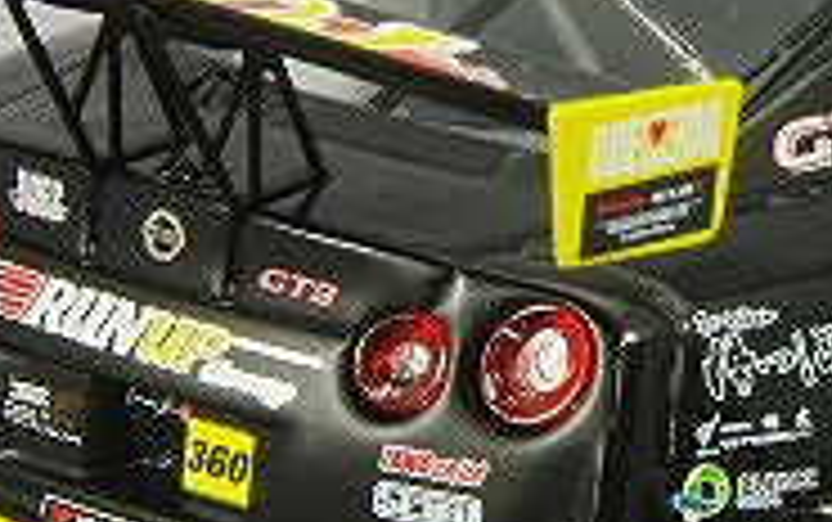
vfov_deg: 3.3
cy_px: 182
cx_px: 774
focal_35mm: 395
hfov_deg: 5.3
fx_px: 8965
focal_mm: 75
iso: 400
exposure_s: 1
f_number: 32
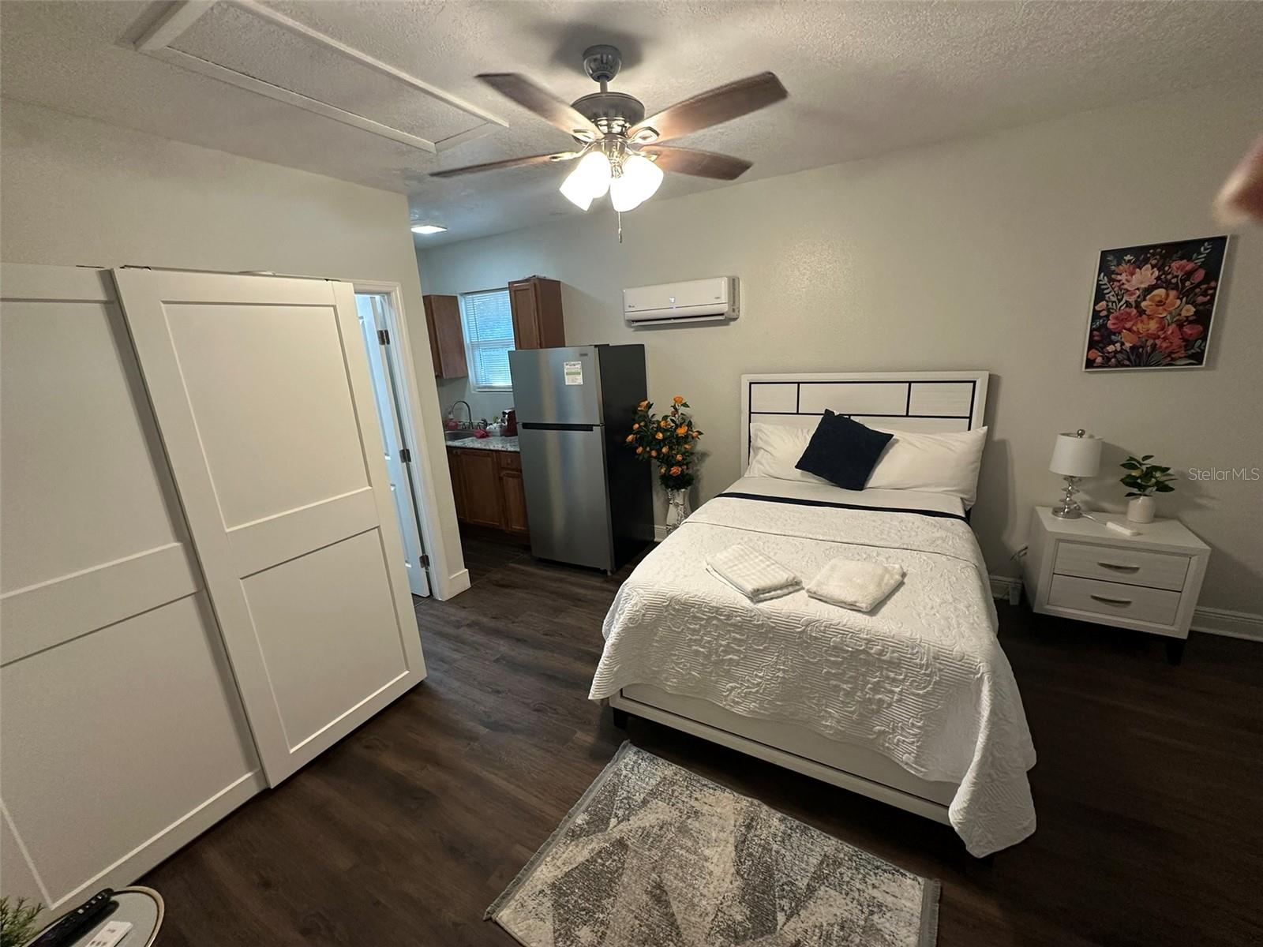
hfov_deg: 102.1
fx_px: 511
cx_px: 632
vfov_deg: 85.7
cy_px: 474
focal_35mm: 14
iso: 250
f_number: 2.2
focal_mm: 2.22
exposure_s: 1/60
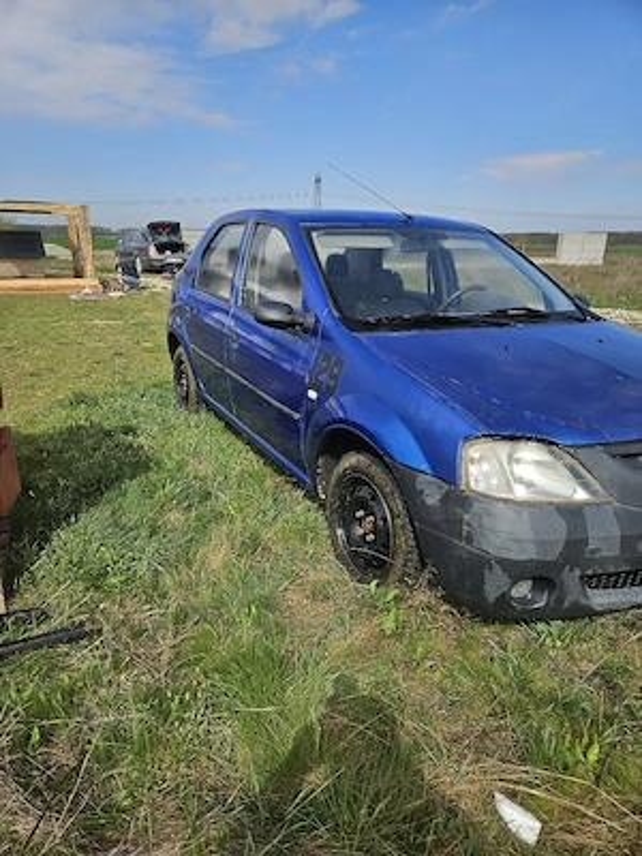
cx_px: 321
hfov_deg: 58.9
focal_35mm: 23
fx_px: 569
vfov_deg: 73.9
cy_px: 428
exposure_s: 1/2000
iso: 25
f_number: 1.8
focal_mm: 5.4
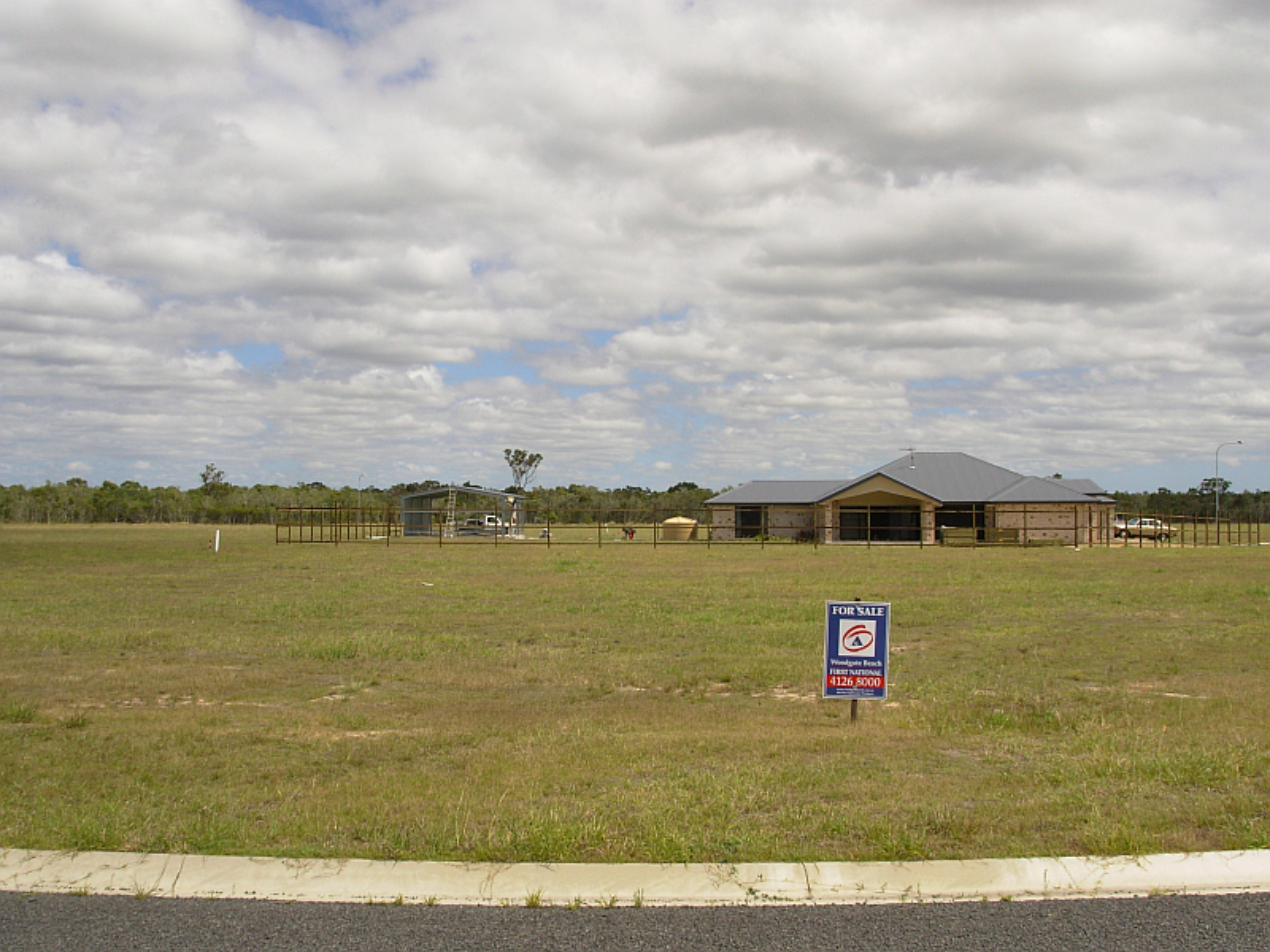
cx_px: 635
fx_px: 1394
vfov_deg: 37.7
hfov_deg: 49.0
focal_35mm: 38
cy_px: 476
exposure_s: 1/745
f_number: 4.9
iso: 50
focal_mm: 6.3
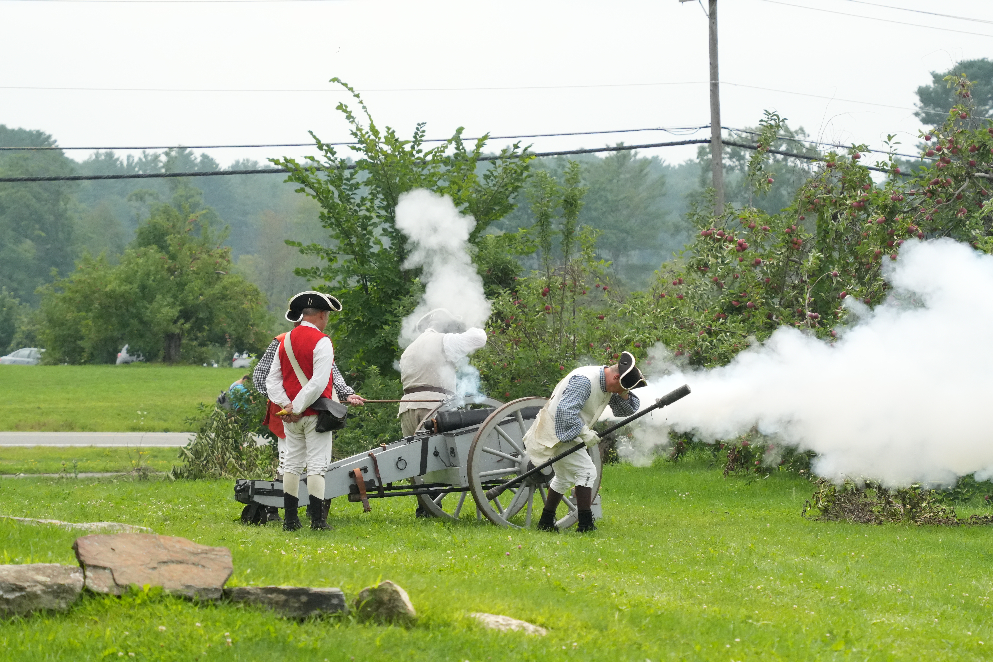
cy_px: 331
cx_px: 496
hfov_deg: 13.6
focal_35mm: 152
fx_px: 4179
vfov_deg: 9.1
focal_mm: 101
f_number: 5.6
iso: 4000
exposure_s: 1/4000
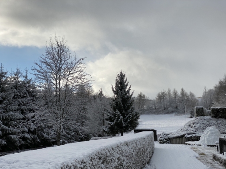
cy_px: 84
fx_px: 339
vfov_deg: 28.0
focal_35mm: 52
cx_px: 113
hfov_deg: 36.8
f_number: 2
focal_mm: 6
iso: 20
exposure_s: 1/3690
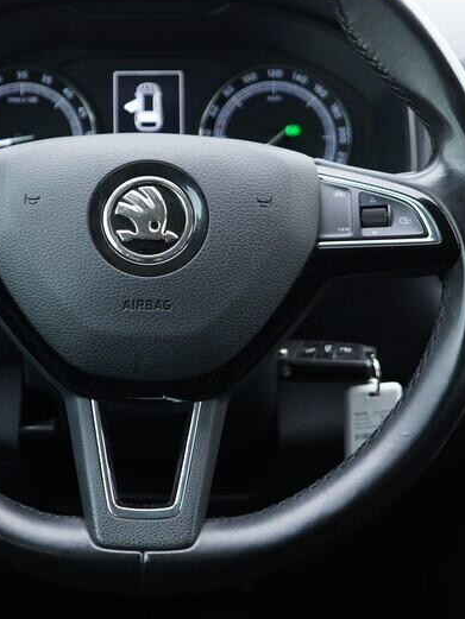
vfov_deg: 28.5
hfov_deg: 21.5
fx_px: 1217
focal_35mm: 68
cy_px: 237
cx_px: 153
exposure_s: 1/40
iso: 320
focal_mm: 24
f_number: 2.8
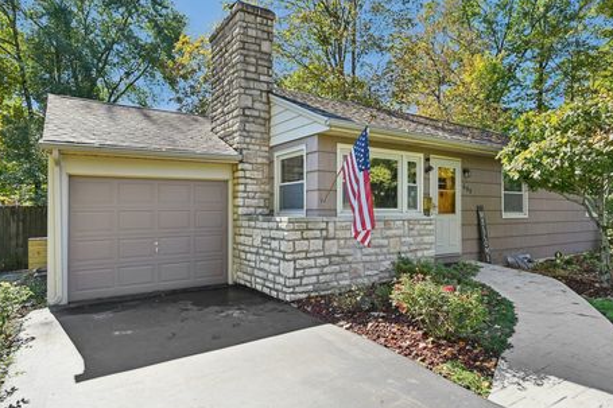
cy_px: 213
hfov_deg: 78.5
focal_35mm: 22
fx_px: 374
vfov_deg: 57.2
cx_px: 322
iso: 400
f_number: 4
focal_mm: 20
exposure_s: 1/350
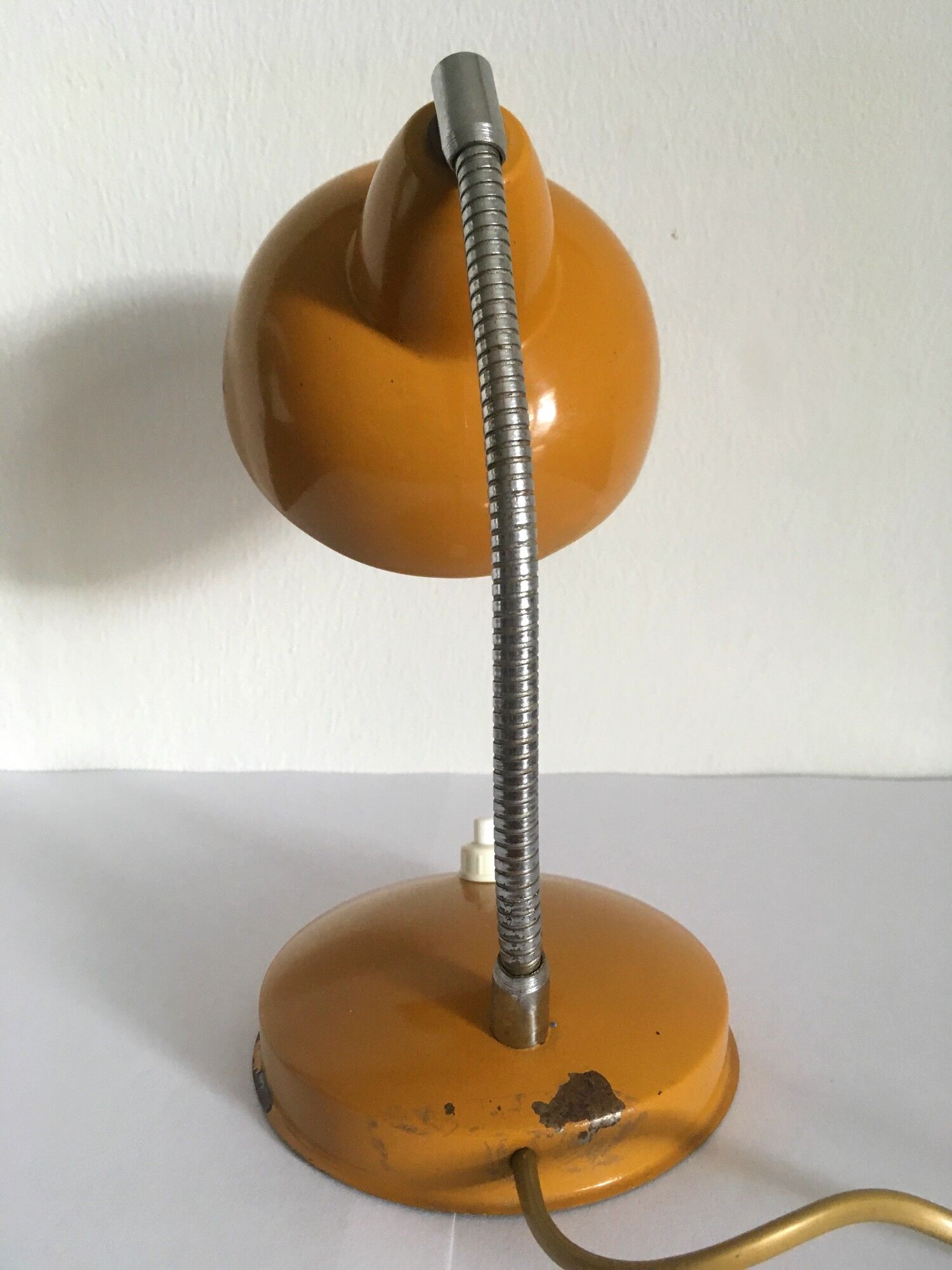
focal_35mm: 29
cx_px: 476
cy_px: 635
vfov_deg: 61.7
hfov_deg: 48.2
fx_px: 1063
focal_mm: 4.15
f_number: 2.2
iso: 125
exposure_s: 1/33
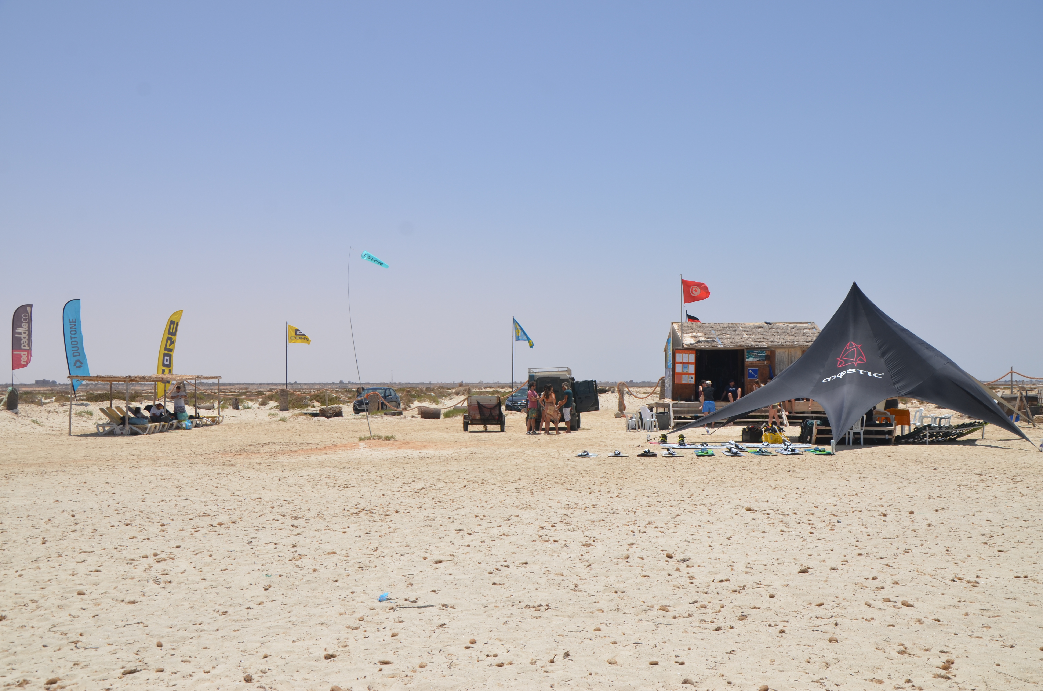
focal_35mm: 38
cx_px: 522
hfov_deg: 51.4
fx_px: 1084
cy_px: 346
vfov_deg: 35.3
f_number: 9
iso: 100
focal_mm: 25
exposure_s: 1/320
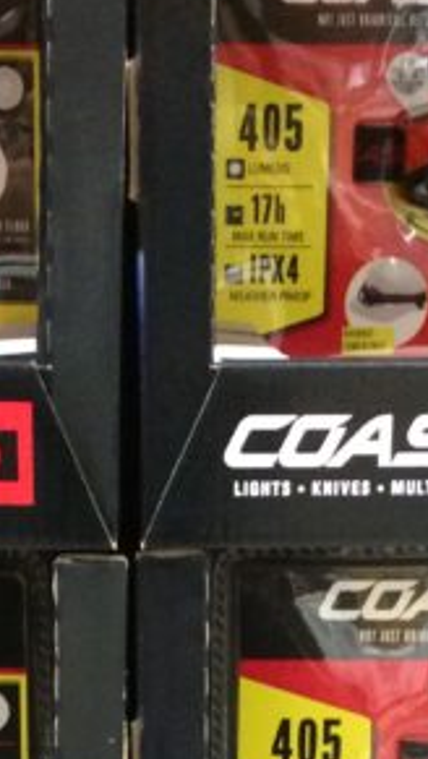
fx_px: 2236
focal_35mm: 111
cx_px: 185
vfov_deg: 17.2
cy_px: 1168
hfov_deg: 10.9
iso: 320
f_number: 2.2
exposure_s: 1/17
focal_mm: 4.15
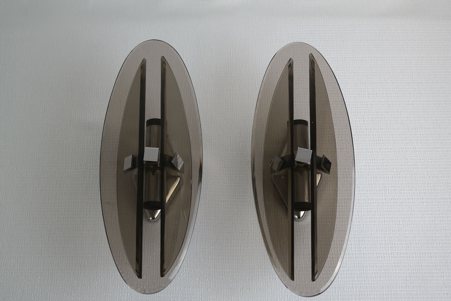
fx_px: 539
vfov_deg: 31.2
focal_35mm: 43
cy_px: 150
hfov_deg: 45.4
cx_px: 226
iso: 200
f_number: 4
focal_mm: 28
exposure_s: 1/50
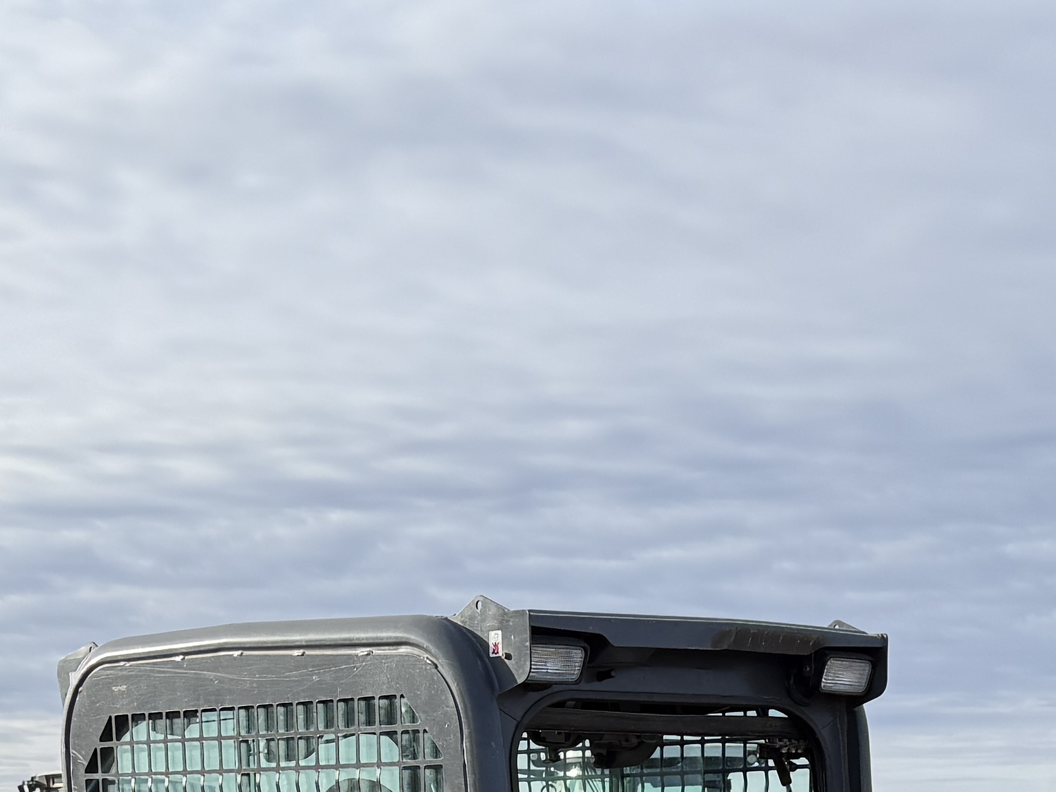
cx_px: 567
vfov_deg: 15.9
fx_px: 2502
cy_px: 1313
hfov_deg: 23.8
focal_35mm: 82
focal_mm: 6.76
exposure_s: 1/1653
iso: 100
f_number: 1.78
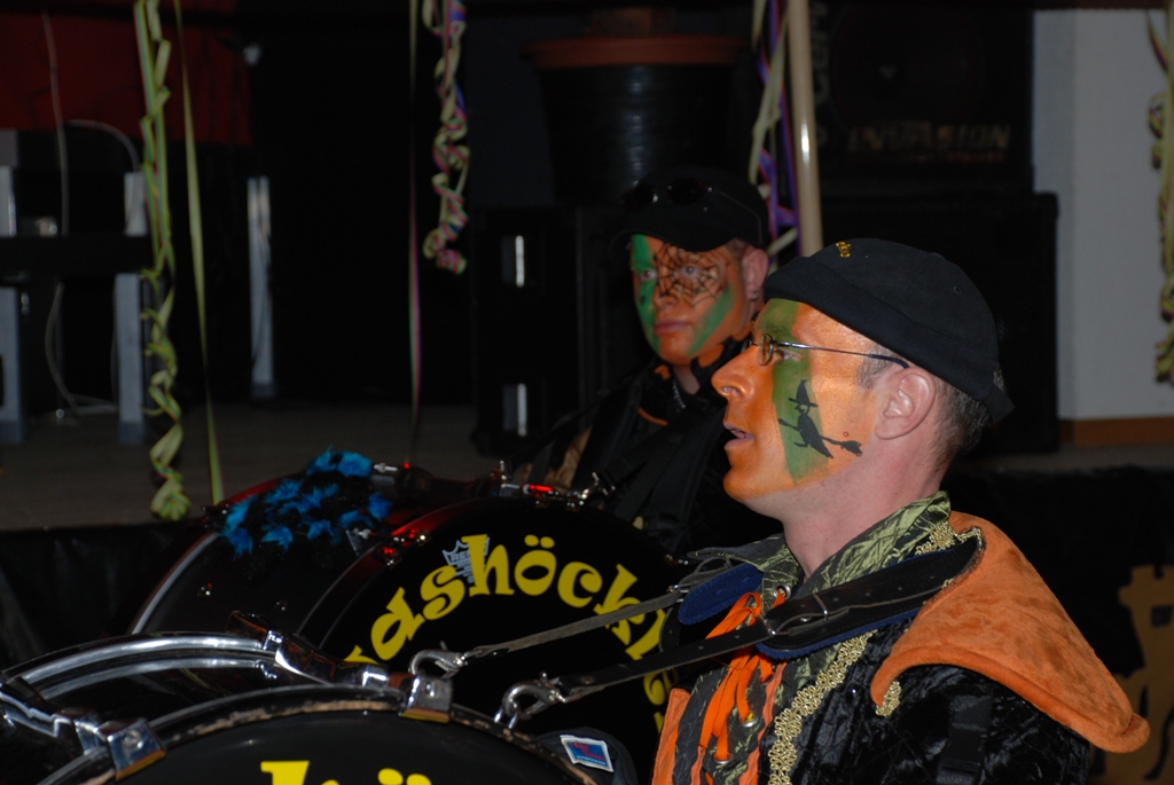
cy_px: 392
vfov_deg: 13.1
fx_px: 3428
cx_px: 587
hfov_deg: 19.4
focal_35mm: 105
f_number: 5.6
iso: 200
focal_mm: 70
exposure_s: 1/60
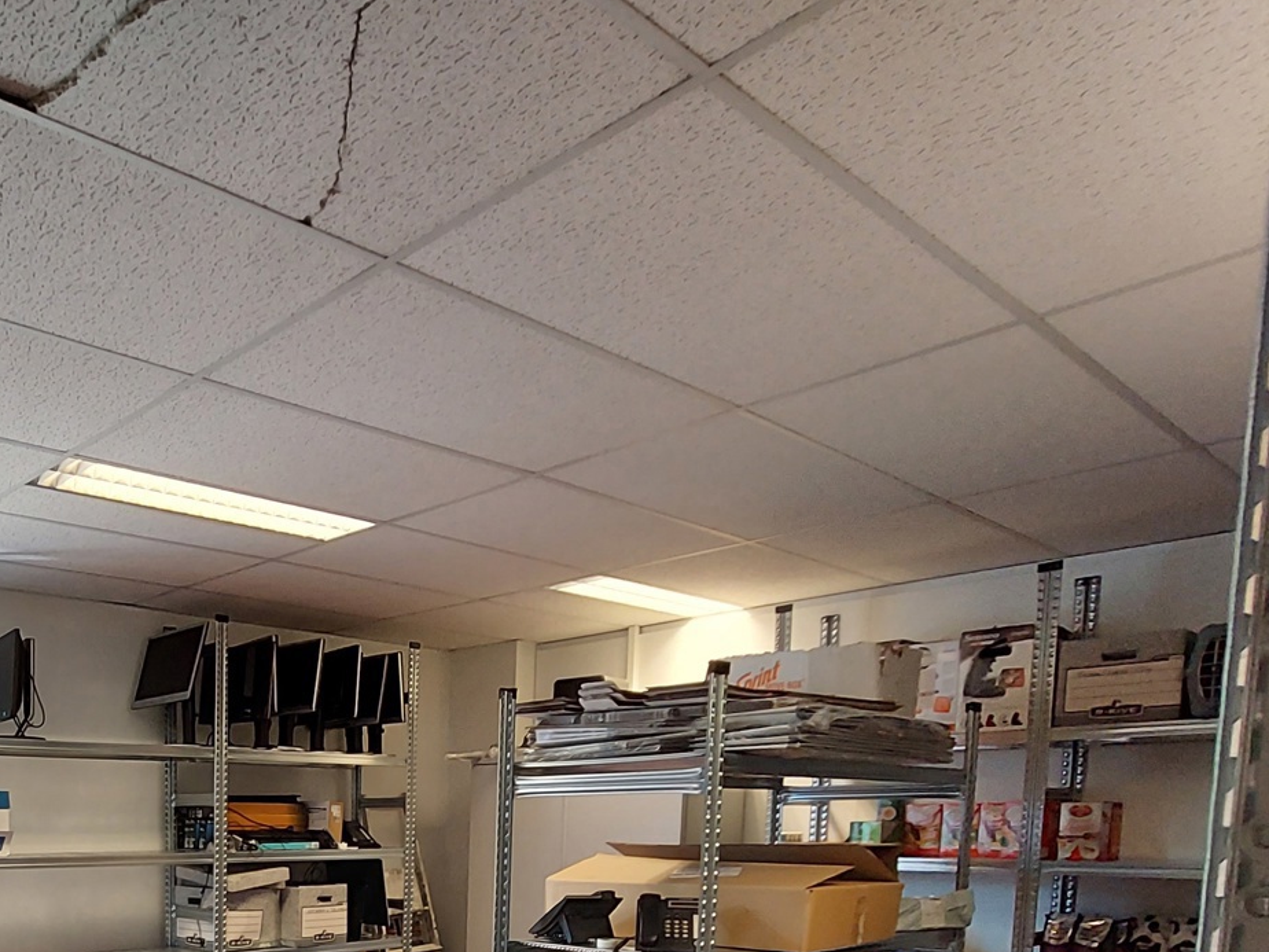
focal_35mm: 27
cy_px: 967
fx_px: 990
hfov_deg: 58.4
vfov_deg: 43.5
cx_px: 192
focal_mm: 1.74
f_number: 2.2
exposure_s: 1/50
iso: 100
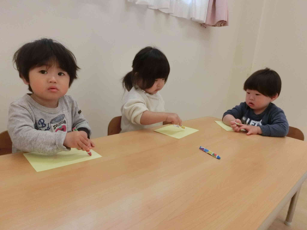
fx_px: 222
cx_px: 154
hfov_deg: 69.4
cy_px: 115
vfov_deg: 54.9
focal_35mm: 25
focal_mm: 4.5
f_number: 3.5
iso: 640
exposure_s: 1/250
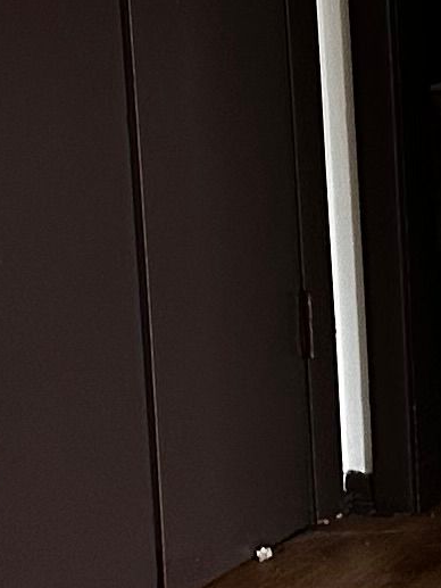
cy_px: 361
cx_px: 849
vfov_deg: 10.6
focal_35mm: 187
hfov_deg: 7.6
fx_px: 3175
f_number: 1.78
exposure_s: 1/61
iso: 250
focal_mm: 6.86
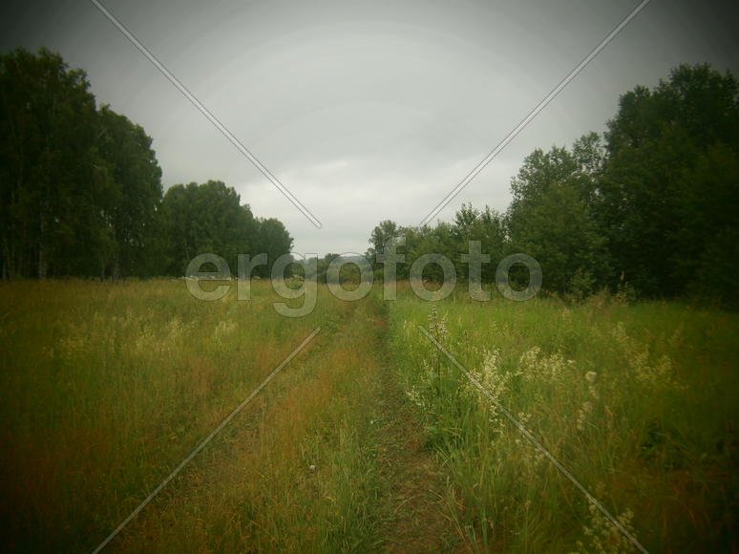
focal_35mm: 26
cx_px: 370
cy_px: 277
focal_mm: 4.7
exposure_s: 1/1000
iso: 80
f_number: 2.8
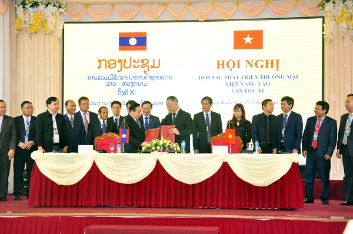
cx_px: 176
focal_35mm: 63
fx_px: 617
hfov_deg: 31.9
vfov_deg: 21.5
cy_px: 117
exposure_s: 1/60
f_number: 4.8
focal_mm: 42
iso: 1400
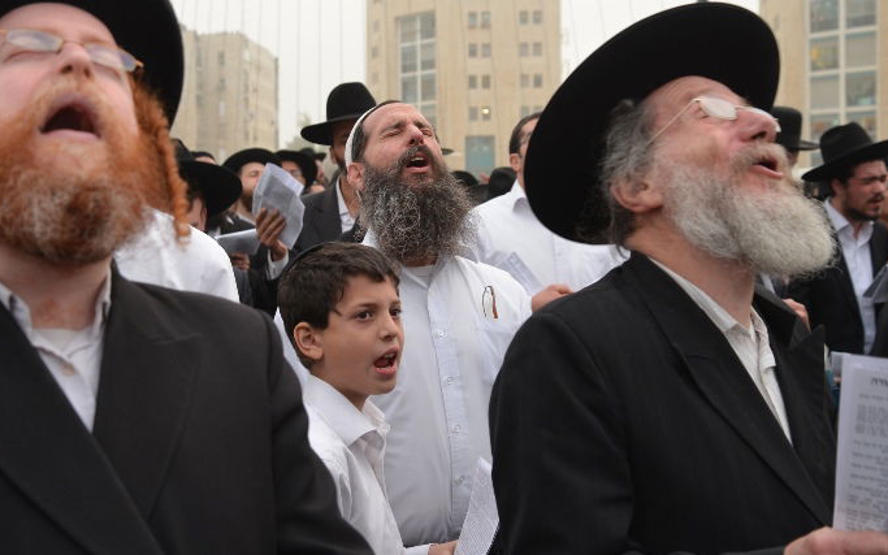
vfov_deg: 24.8
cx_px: 407
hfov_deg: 38.8
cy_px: 216
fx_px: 1259
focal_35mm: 52
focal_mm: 34
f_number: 5
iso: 800
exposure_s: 1/60
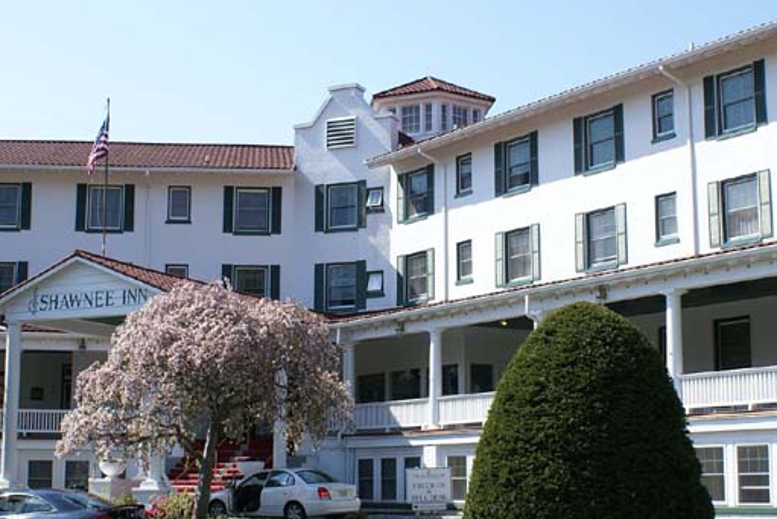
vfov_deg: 22.3
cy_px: 266
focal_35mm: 61
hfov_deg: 32.9
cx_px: 404
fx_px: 1317
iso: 100
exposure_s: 1/125
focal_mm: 26
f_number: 9
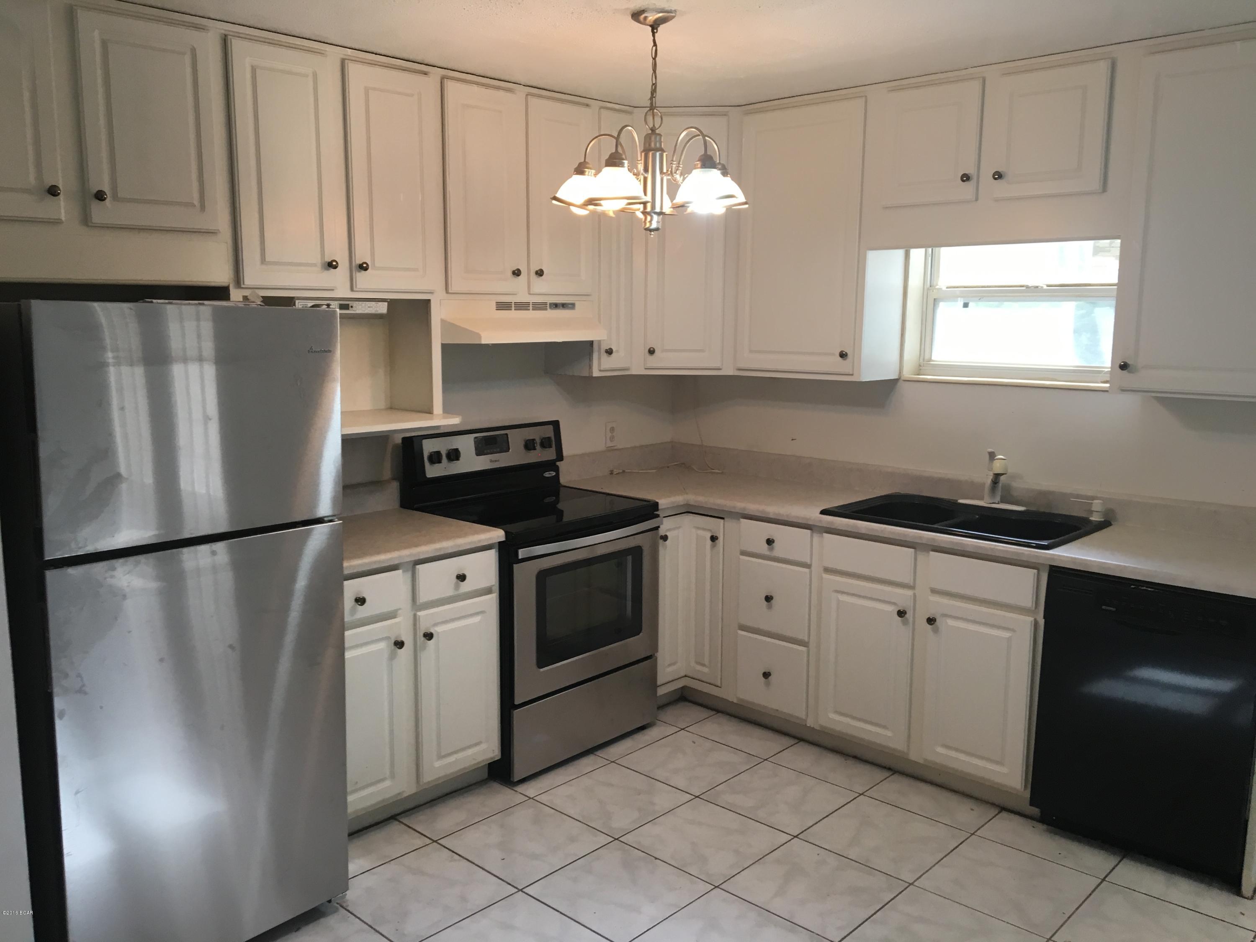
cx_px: 628
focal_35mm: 29
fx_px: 1052
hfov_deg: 61.7
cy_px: 471
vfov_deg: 48.2
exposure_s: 1/33
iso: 50
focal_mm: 4.15
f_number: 2.2
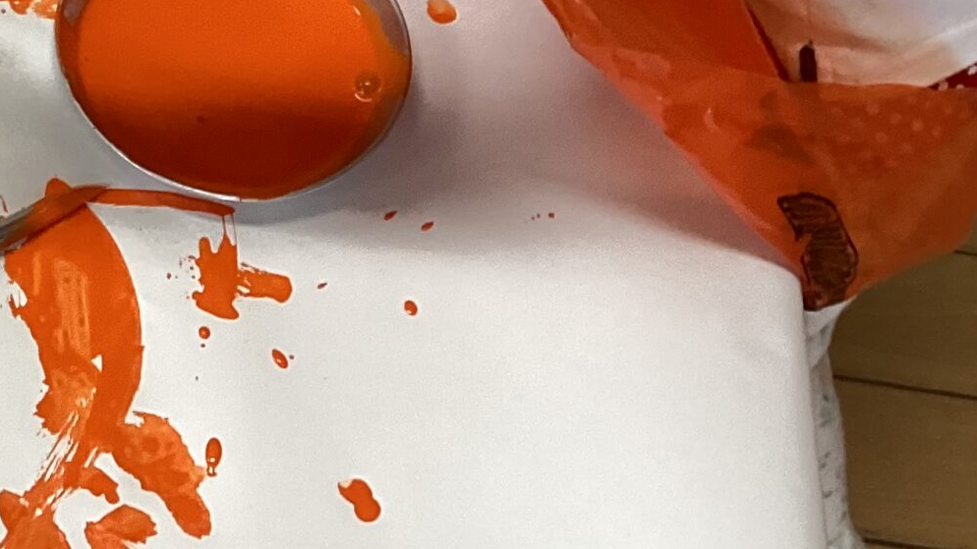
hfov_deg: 22.4
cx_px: -222
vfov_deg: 12.9
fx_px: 2254
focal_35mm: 87
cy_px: -343
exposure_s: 1/50
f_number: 2.4
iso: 125
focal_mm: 3.3
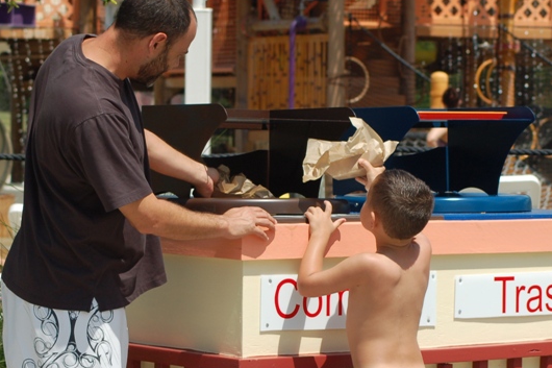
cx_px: 334
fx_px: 3050
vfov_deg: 6.9
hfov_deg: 10.3
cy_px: 249
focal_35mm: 199
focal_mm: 78
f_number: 7.1
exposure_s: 1/800
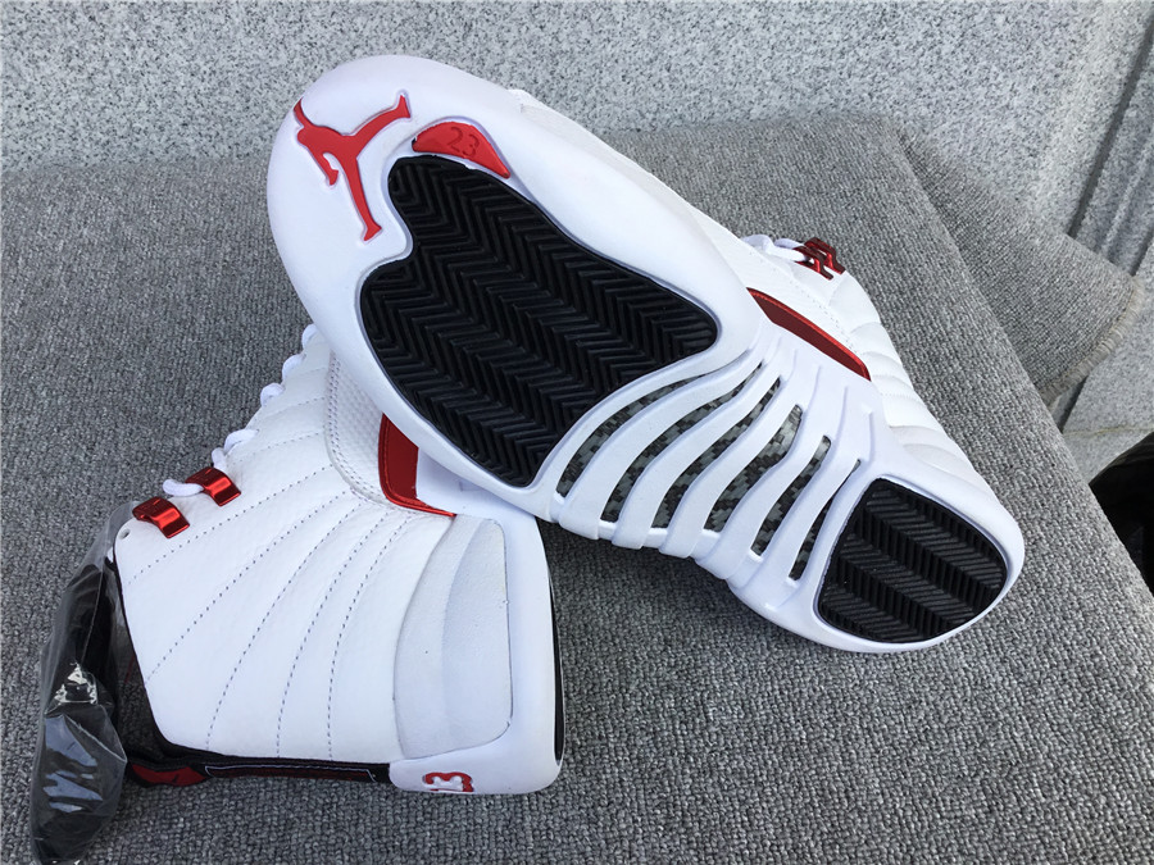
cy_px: 432
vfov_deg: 45.4
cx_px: 577
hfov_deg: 58.4
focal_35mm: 31
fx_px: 1033
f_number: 2.4
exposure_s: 1/452
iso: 25
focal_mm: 3.3
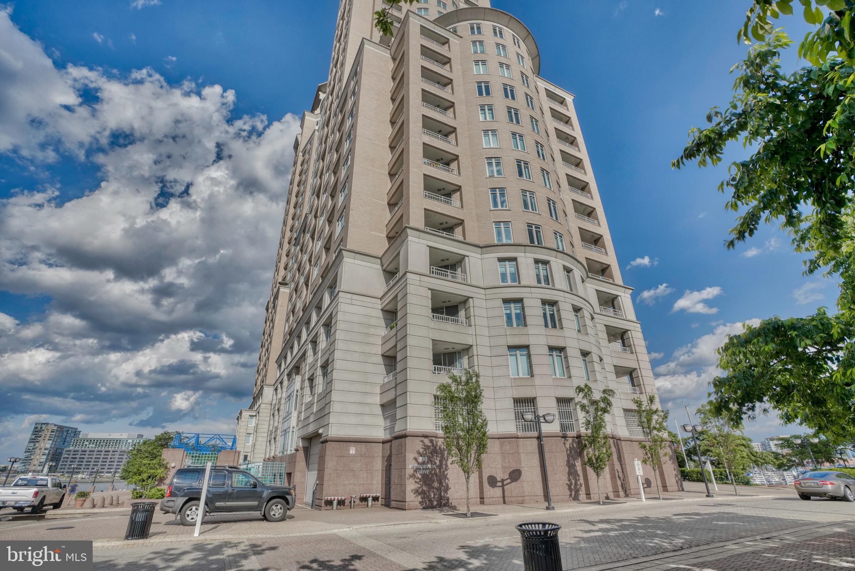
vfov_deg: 73.8
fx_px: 380
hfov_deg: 96.7
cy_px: 286
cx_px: 428
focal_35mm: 16
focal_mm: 16
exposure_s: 1/8000
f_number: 7.1
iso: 640
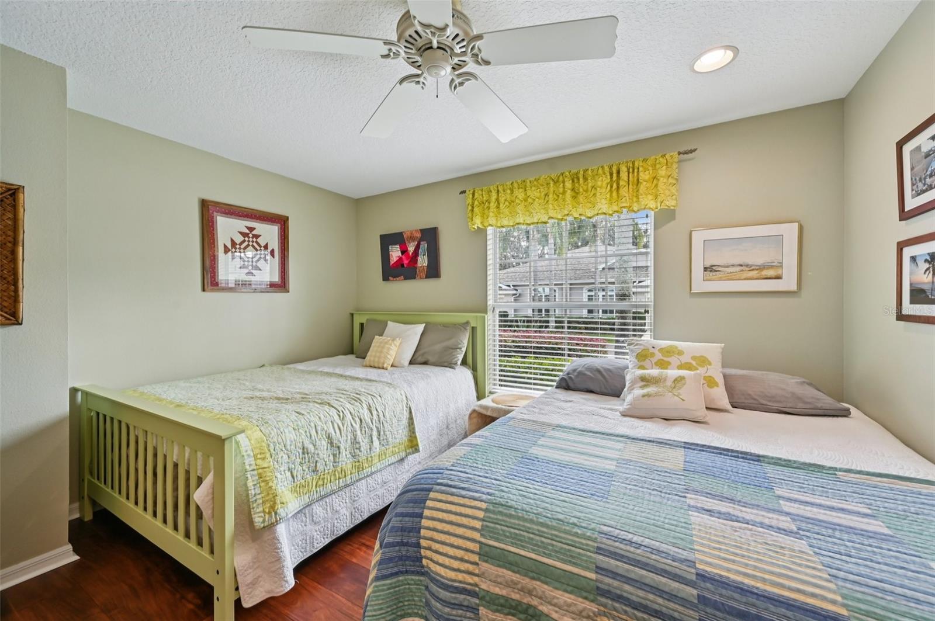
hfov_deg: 104.3
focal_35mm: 14
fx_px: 363
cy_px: 310
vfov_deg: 81.1
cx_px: 468
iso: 400
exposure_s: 1/200
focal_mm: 14
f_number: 8
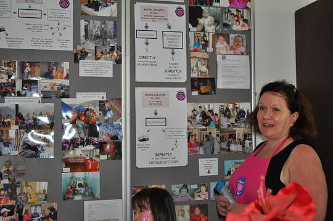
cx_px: 166
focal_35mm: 48
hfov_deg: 41.1
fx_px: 444
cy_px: 110
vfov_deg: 28.0
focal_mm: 32
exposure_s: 1/60
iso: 800
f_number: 4.8
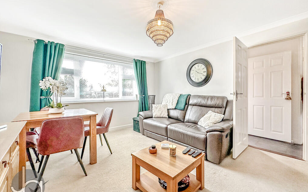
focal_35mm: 15
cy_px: 100
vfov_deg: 74.7
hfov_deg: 101.5
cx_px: 155
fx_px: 126
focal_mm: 2.22
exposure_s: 1/50
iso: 250
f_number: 2.2
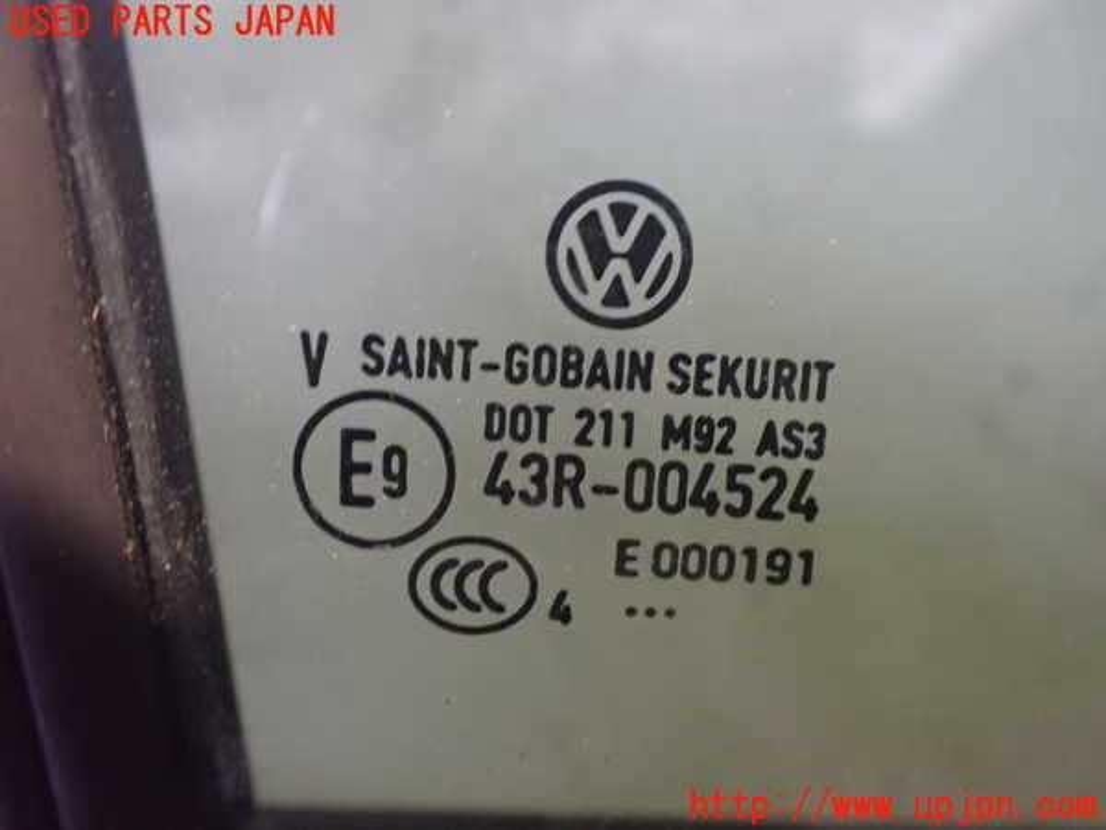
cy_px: 415
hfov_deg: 60.0
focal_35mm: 30
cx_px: 553
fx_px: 959
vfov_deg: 46.8
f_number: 2.3
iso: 1000
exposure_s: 1/30
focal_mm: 5.4
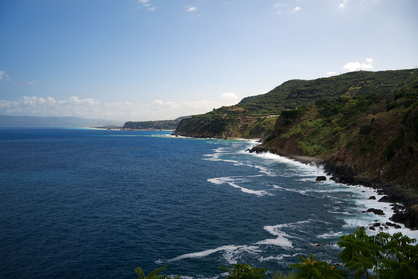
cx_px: 209
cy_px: 140
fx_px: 400
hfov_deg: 55.1
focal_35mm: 34
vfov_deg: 38.3
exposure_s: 1/125
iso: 100
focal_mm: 34.5
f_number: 8
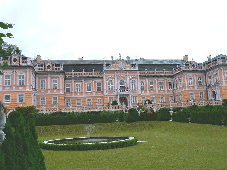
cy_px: 85
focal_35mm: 36
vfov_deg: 39.7
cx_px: 114
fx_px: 236
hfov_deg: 51.4
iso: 100
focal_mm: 6
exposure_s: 1/250
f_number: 5.6
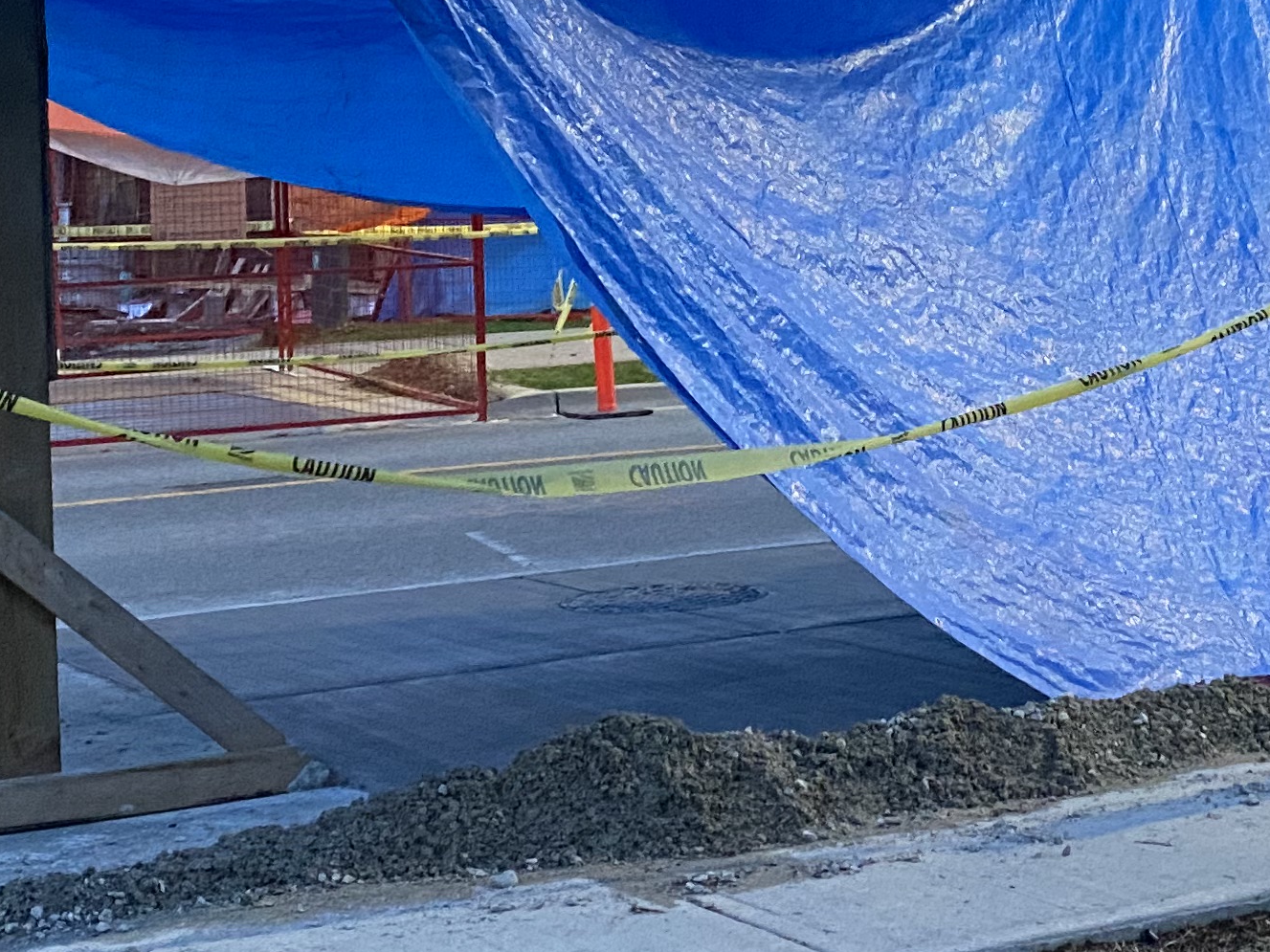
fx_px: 2898
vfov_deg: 18.5
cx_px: 806
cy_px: 191
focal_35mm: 79
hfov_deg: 24.6
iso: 500
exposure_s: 1/41
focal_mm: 4.25
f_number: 1.8
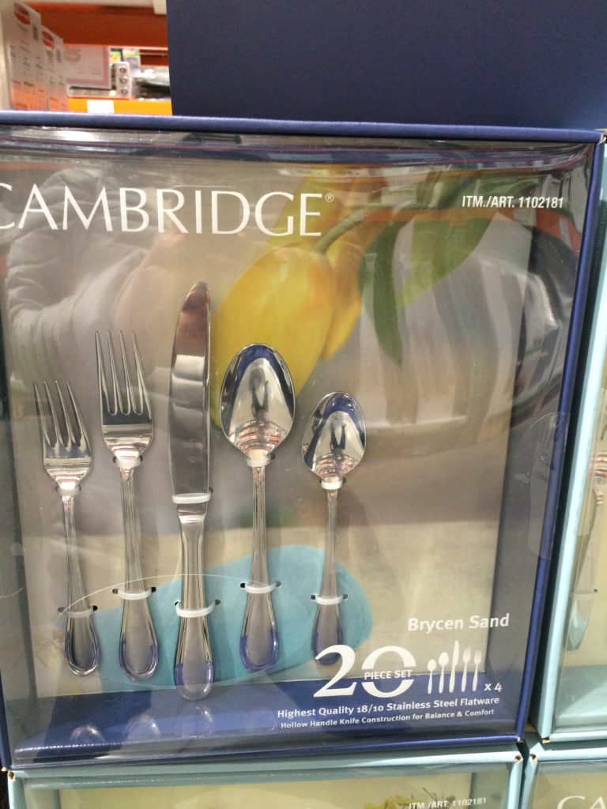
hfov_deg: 48.2
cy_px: 404
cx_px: 304
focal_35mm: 29
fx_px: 678
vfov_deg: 61.7
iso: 320
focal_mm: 4.15
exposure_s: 1/17
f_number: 2.2
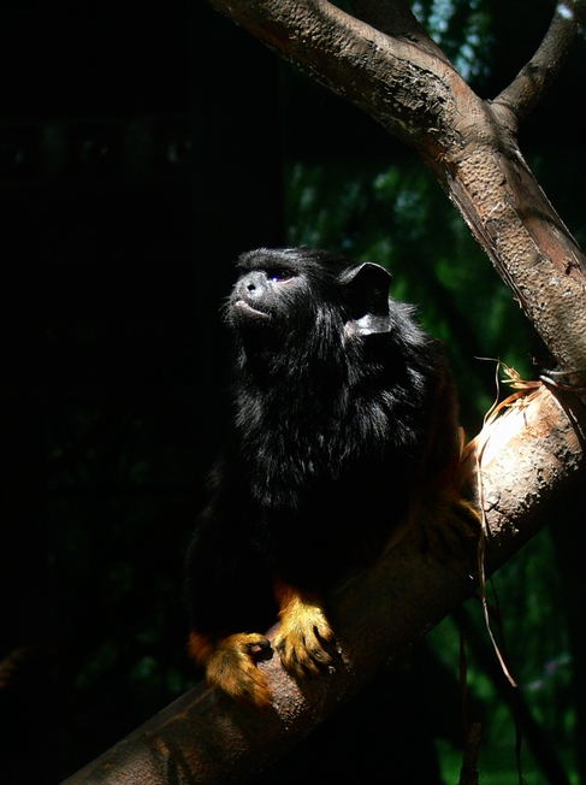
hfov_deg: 18.4
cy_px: 392
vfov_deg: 24.5
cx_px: 293
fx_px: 1810
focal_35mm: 80
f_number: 3.2
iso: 100
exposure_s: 1/125
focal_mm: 12.3
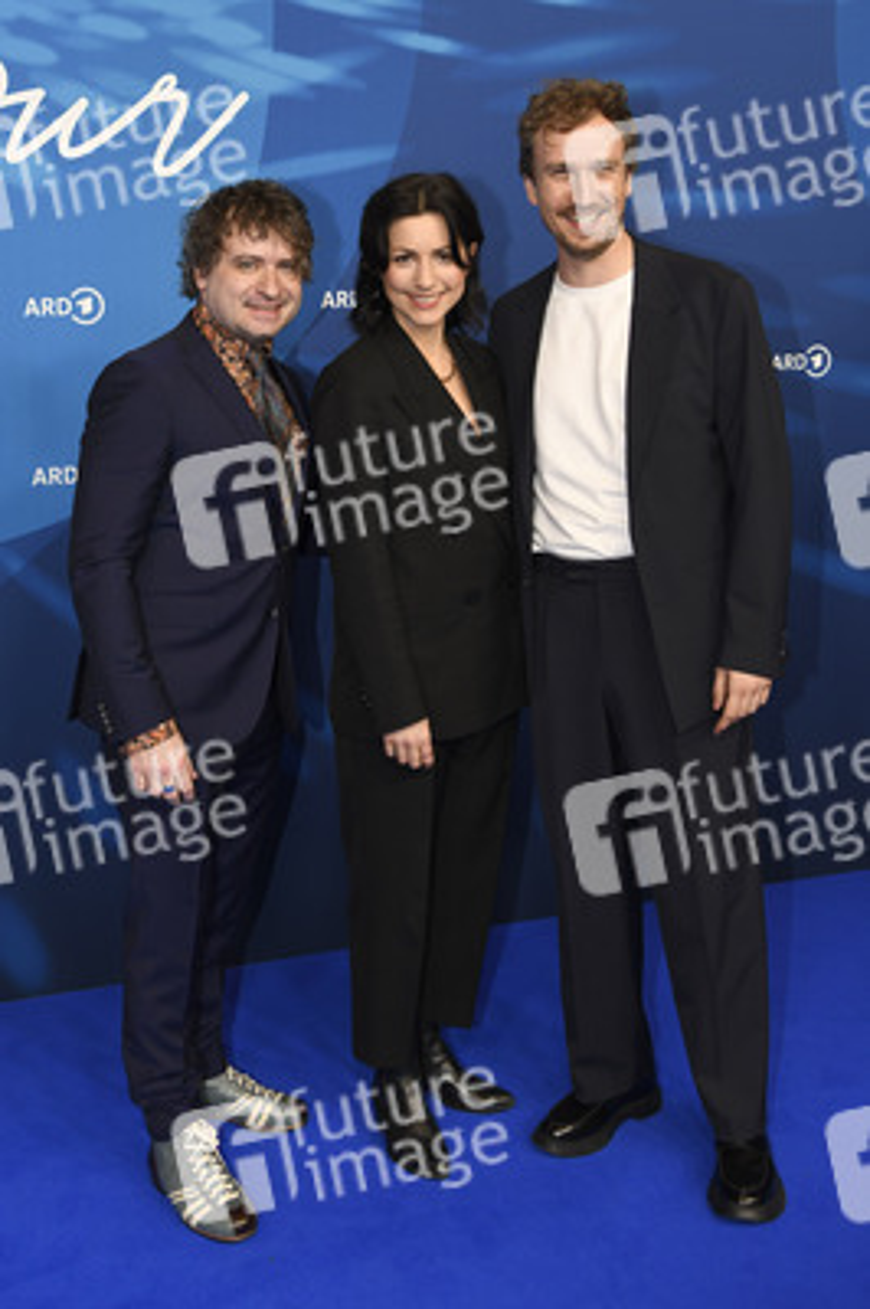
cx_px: 435
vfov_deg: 50.7
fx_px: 1380
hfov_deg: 35.0
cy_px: 654
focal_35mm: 38
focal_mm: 38
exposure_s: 1/250
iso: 800
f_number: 5
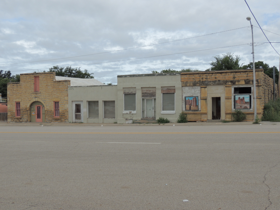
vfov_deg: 33.6
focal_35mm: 43
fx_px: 348
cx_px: 140
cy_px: 105
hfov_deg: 43.9
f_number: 3.4
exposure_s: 1/1000
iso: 100
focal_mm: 7.6
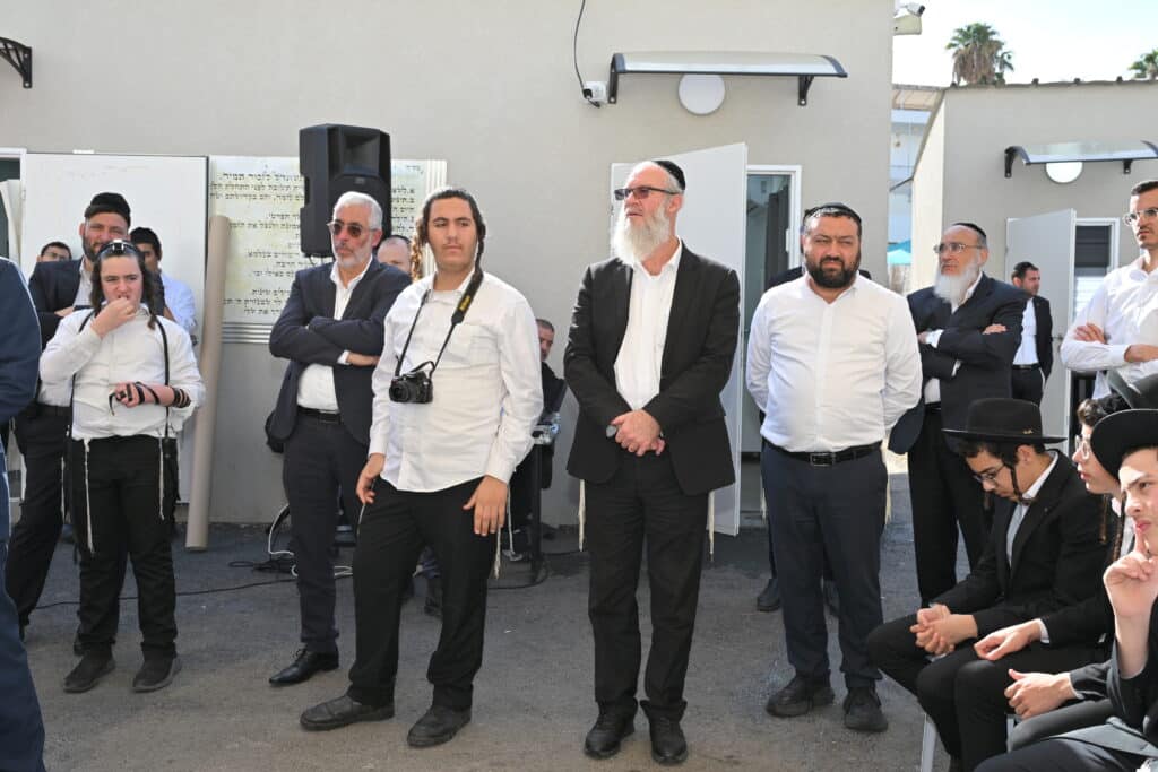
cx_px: 579
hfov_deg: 54.4
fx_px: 1126
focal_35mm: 35
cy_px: 386
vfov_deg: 37.9
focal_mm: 35
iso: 100
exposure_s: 1/160
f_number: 6.3
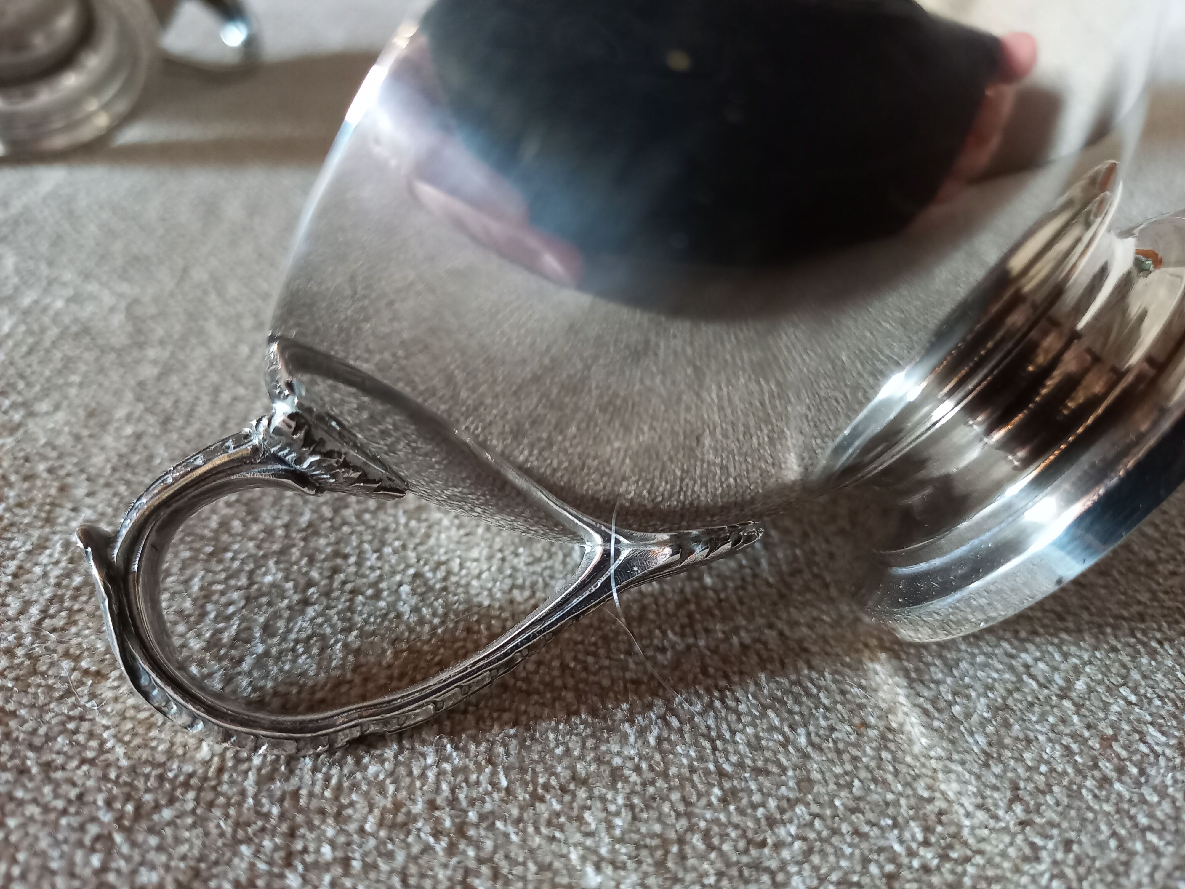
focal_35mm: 25
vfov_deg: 54.9
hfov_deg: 69.4
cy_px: 444
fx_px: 856
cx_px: 592
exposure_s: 1/25
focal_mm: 4.65
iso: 640
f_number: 1.8
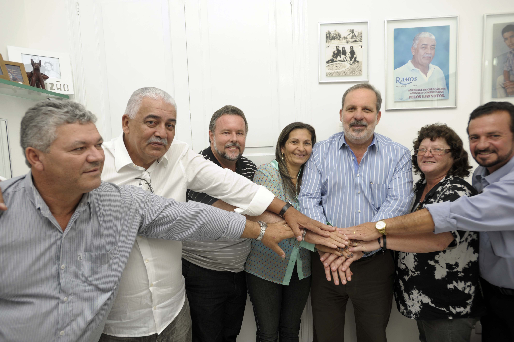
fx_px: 342
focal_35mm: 24
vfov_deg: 53.1
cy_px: 171
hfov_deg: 73.8
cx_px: 257
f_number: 4
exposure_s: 1/80
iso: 400
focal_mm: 24
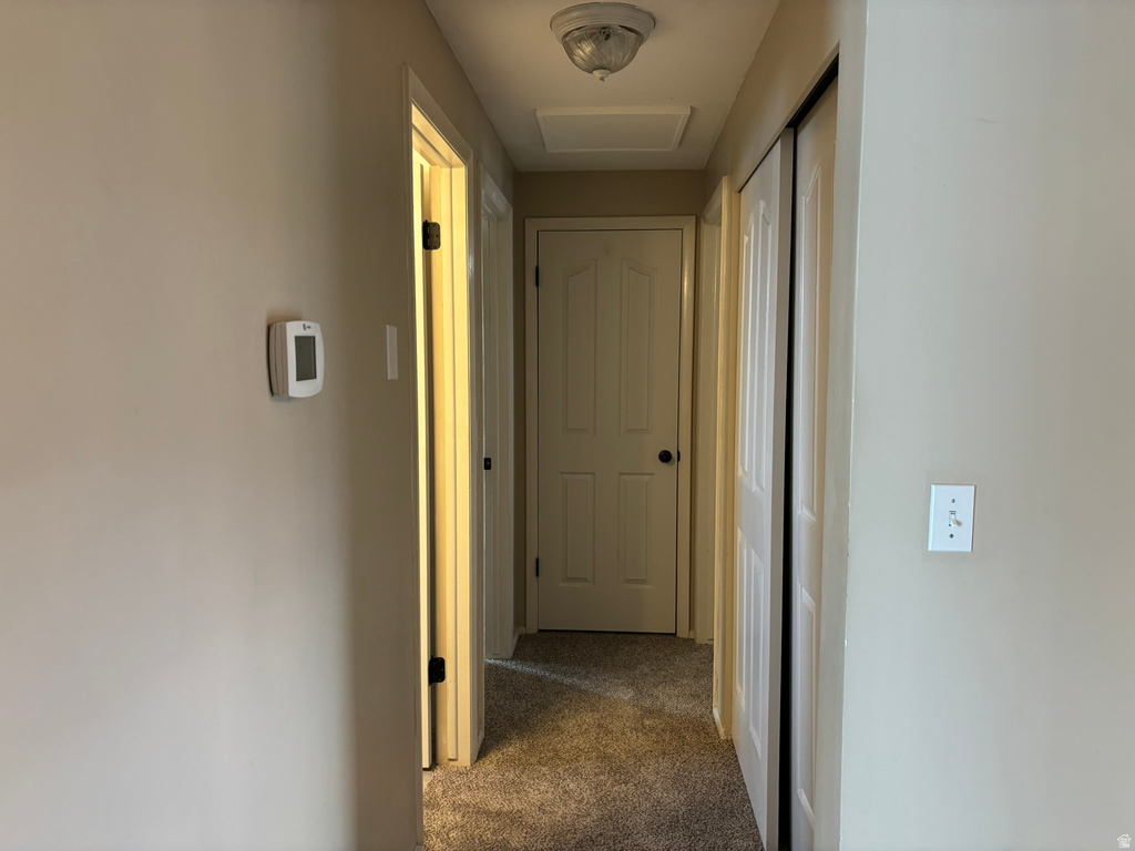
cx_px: 568
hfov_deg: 67.3
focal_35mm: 26
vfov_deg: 53.1
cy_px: 426
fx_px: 852
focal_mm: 5.96
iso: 160
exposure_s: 1/60
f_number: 1.6
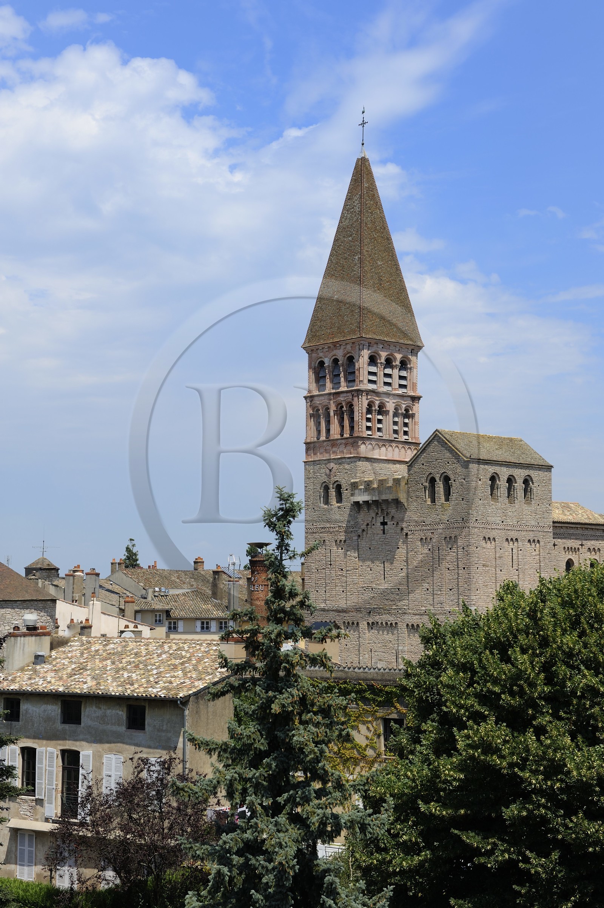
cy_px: 454
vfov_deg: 33.4
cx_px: 302
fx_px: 1512
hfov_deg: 22.6
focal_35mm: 60
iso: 200
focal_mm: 60
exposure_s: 1/250
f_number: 10
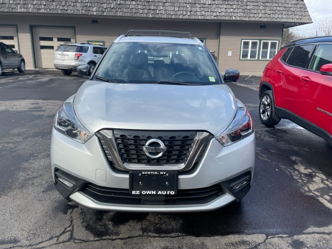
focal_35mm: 26
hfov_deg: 67.3
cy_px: 124
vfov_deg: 53.1
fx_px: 249
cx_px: 166
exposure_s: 1/1618
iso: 32
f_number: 1.6
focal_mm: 4.2
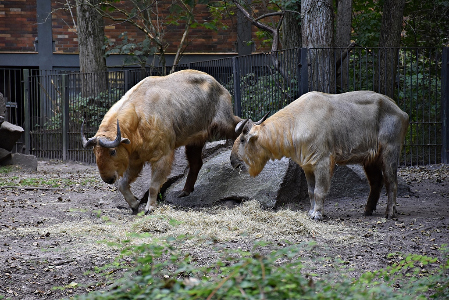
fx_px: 1777
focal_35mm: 142
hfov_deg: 14.4
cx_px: 224
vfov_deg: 9.6
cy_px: 150
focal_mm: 95
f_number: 5.3
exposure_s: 1/200
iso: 800
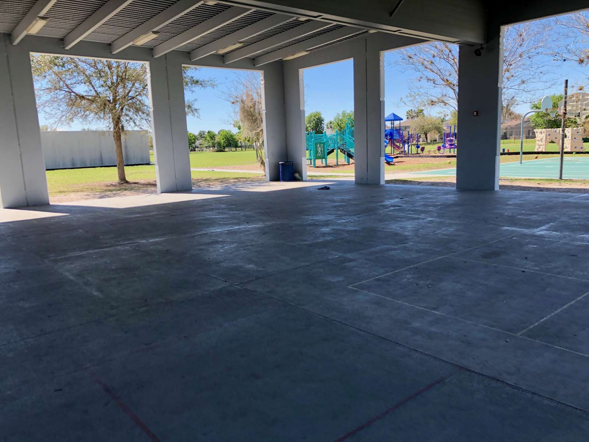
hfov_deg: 63.4
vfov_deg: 49.7
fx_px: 476
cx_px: 294
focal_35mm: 28
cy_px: 221
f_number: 1.8
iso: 20
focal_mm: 4
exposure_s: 1/585
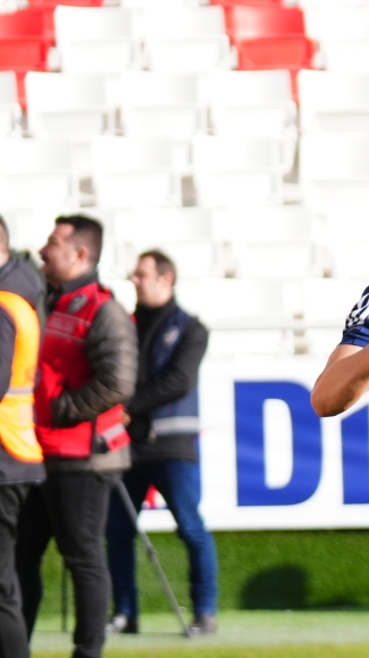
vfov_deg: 6.3
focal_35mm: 344
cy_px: 448
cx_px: 1075
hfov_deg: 3.5
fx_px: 5993
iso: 200
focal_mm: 95
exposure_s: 1/1250
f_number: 2.8
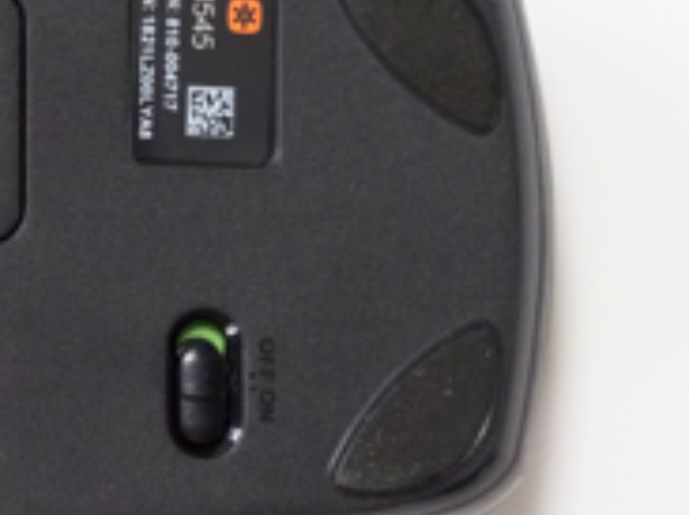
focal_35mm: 275
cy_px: 212
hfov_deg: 7.2
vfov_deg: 5.4
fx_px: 5470
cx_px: -30
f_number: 5
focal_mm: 60
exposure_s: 1/100
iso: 6400
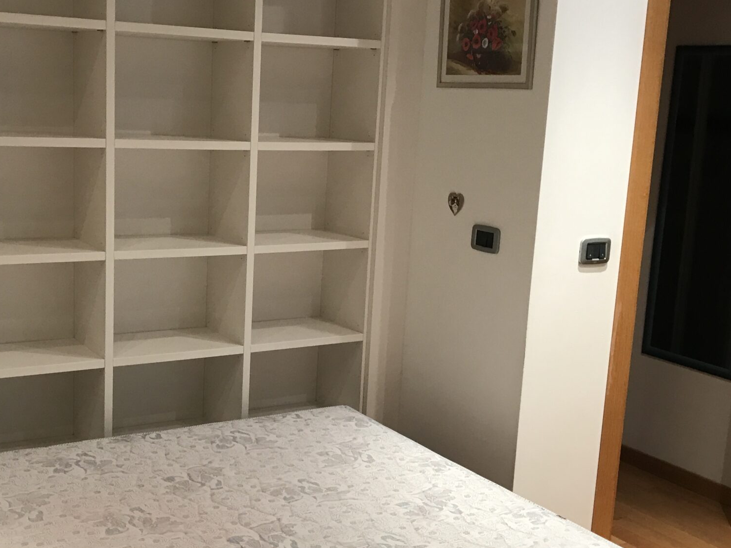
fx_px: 1014
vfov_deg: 30.3
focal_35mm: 48
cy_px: 296
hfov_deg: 39.5
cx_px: 308
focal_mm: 3.99
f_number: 1.8
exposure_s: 1/17
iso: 40
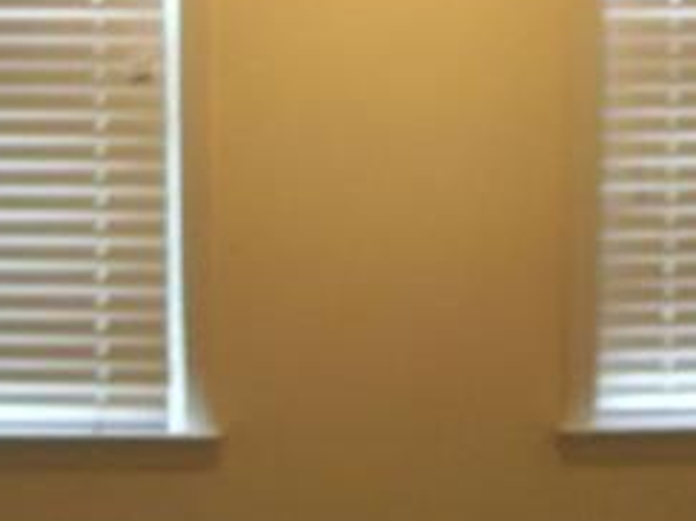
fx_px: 2291
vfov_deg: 12.9
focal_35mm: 114
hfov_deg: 17.3
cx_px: 367
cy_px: 100
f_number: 2.7
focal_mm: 6
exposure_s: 1/15.8
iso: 80
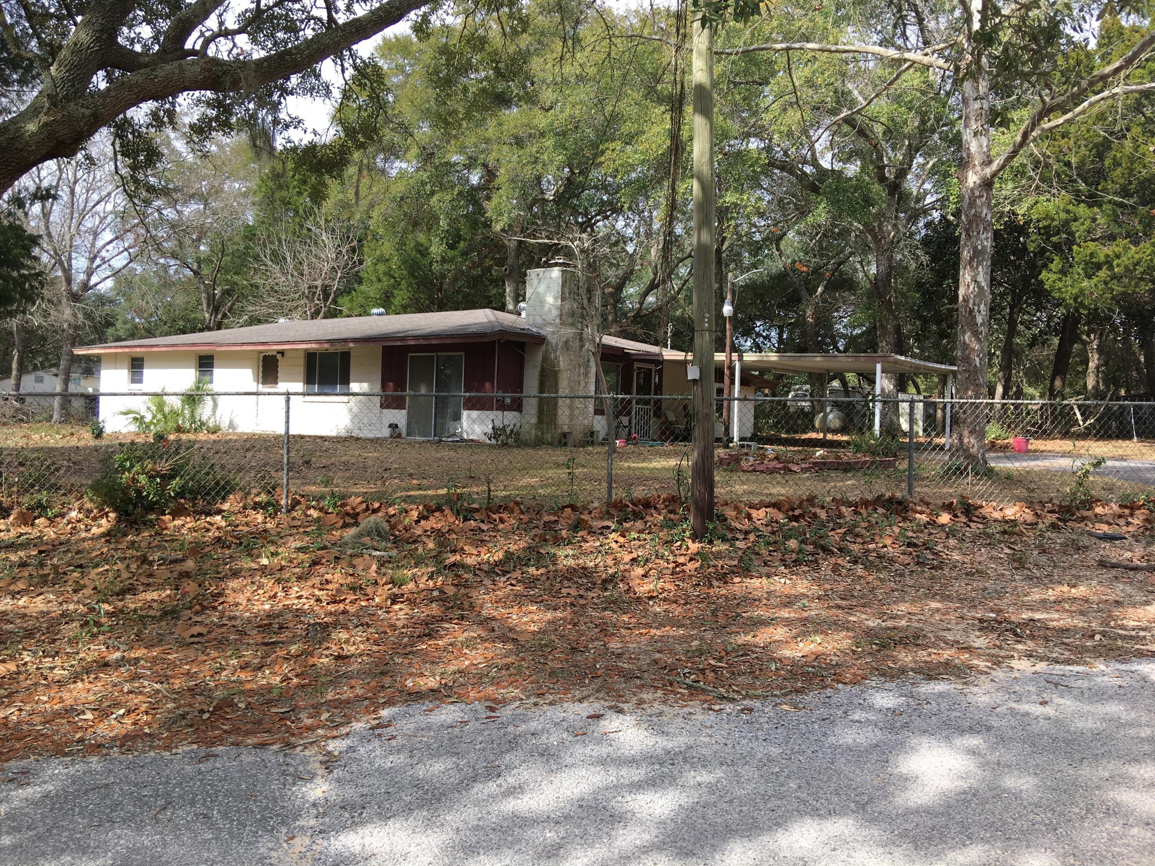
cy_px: 433
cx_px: 578
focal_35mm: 29
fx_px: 968
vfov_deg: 48.2
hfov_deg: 61.7
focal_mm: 4.15
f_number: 2.2
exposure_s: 1/630
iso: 25
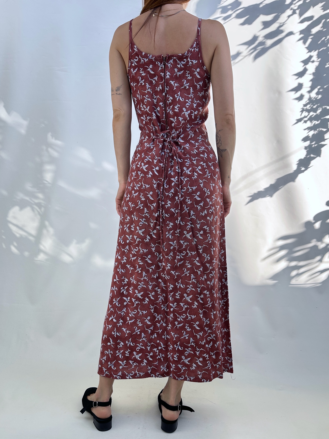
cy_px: 220
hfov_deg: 56.8
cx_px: 164
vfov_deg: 71.6
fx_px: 304
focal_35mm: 24
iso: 80
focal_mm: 6.86
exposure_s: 1/810
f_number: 1.78
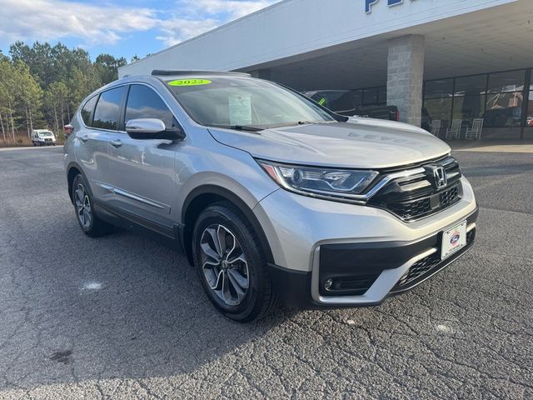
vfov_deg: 56.8
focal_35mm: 24
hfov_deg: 71.6
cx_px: 266
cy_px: 200
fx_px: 370
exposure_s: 1/1366
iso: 80
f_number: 1.78
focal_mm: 6.76
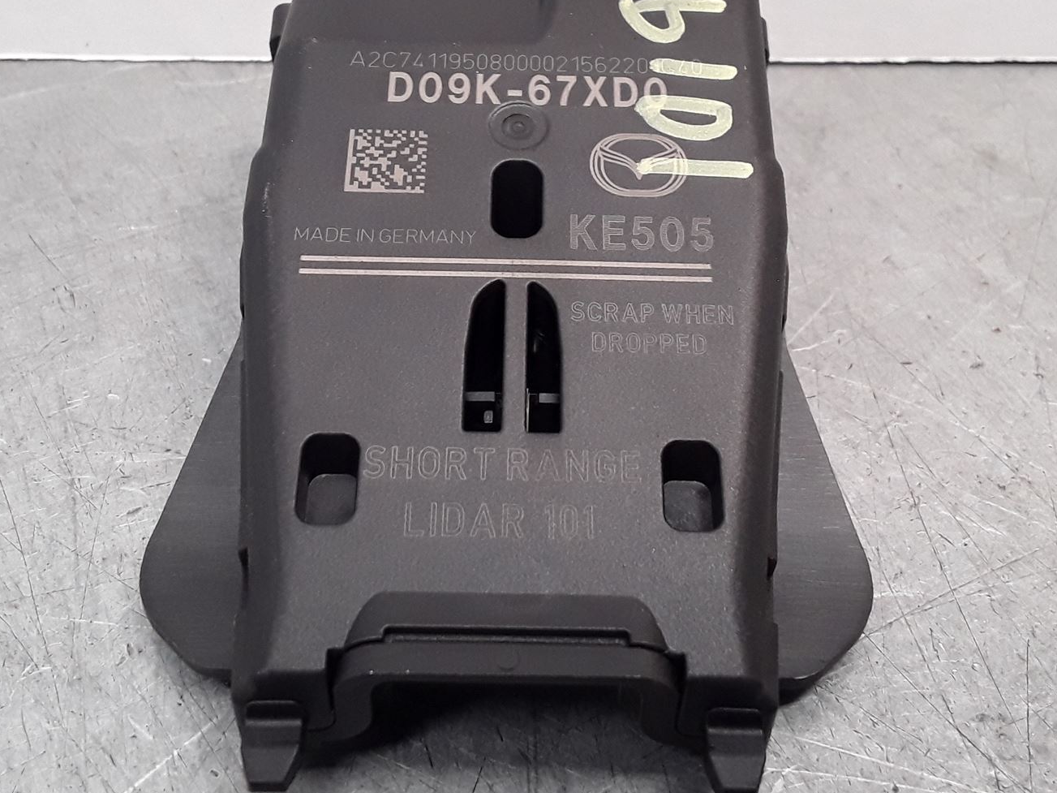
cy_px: 292
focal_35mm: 44
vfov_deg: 32.7
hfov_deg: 42.9
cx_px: 526
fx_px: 1343
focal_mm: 2.91
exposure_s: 1/100
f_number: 1.9
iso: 100
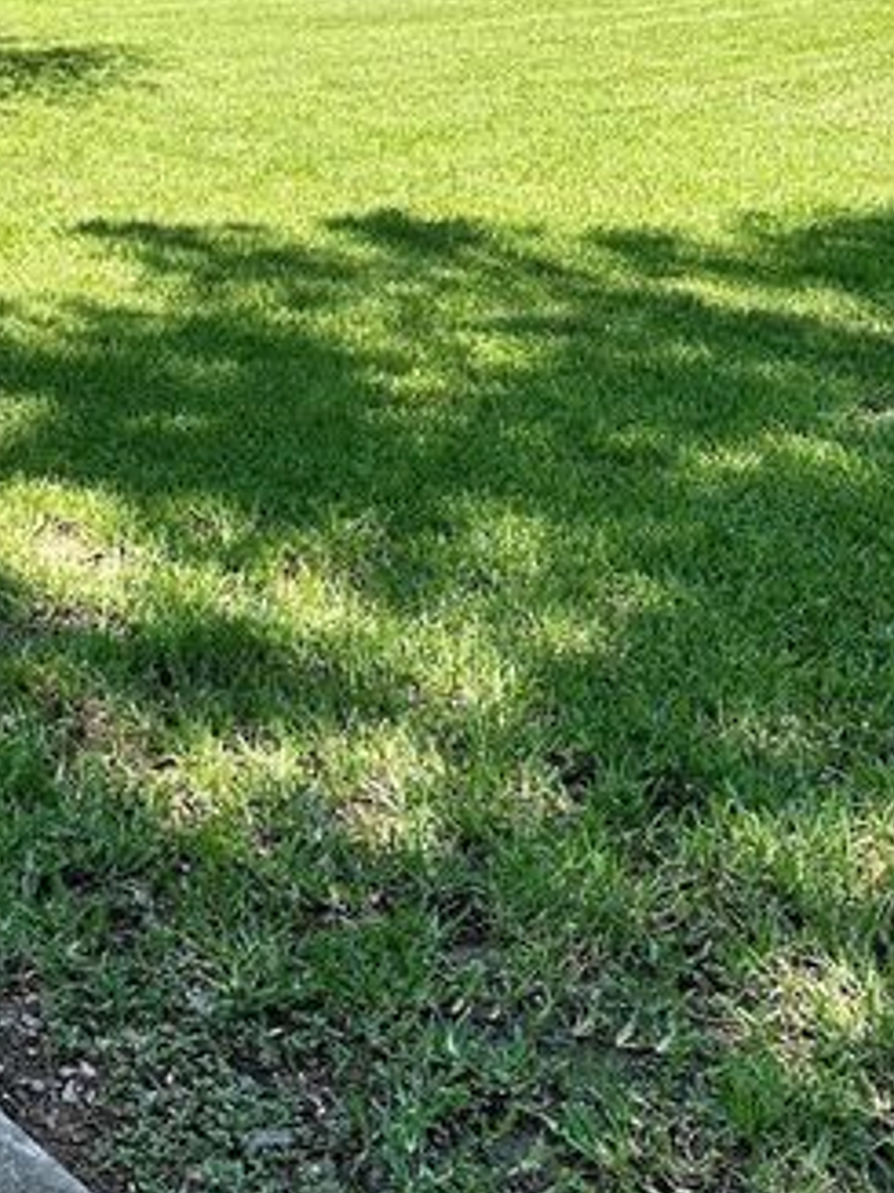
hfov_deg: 28.2
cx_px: 36
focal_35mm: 49
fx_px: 1688
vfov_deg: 36.9
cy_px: 162
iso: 80
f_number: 1.78
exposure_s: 1/1289
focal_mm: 6.86
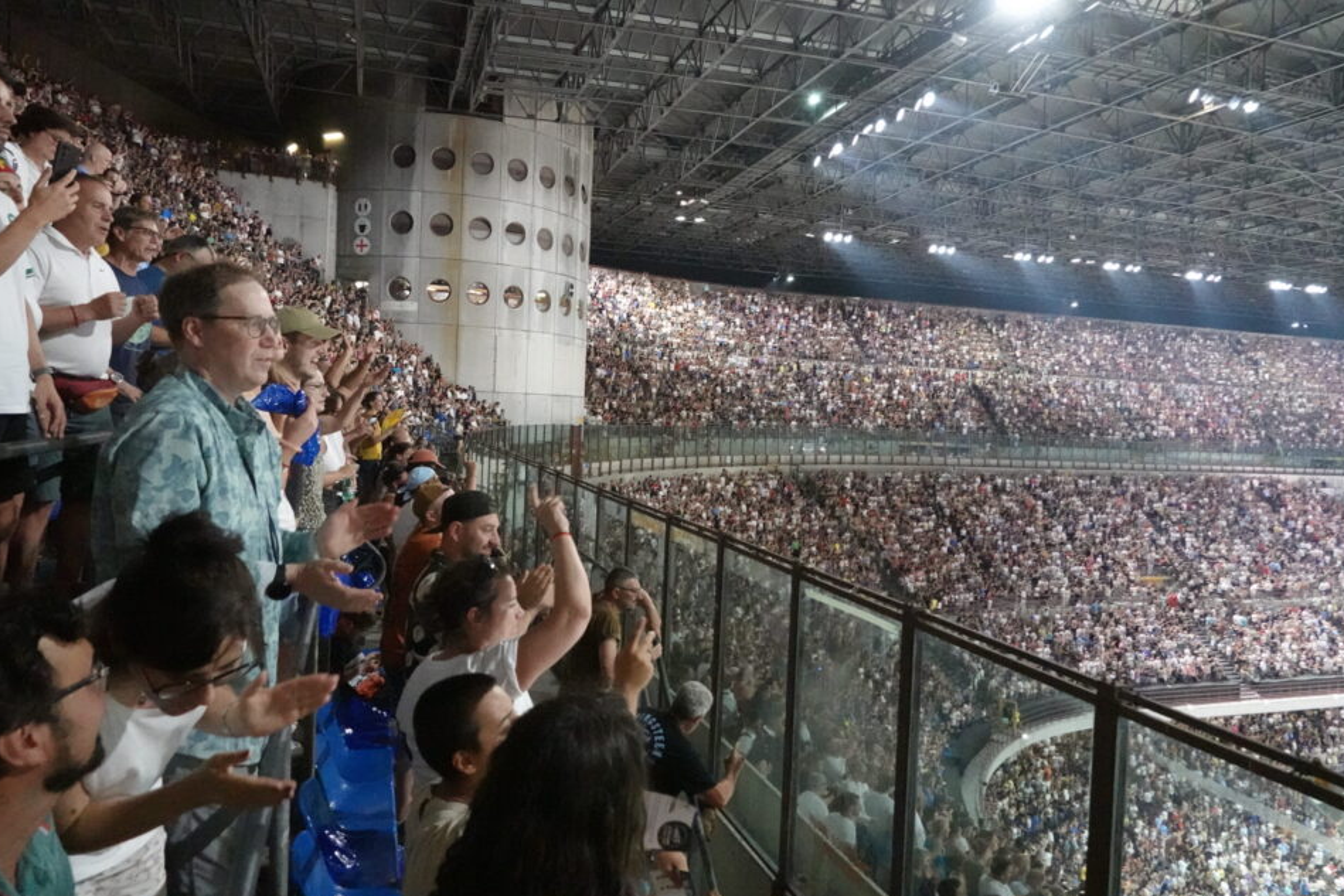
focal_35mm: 25
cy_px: 432
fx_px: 933
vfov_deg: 51.3
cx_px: 678
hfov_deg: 71.5
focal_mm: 9
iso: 6400
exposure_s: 1/200
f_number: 2.8
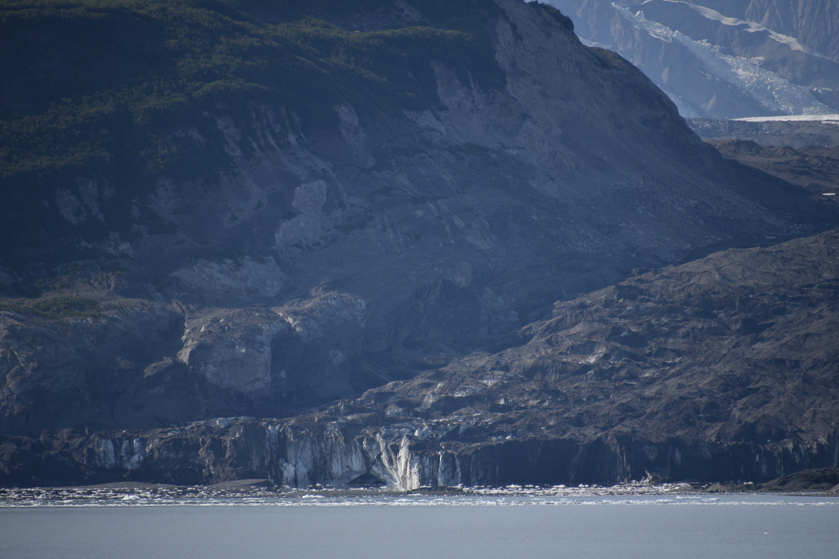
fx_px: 6993
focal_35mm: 300
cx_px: 420
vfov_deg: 4.6
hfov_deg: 6.9
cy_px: 280
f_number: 5.6
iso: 110
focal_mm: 300
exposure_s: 1/640
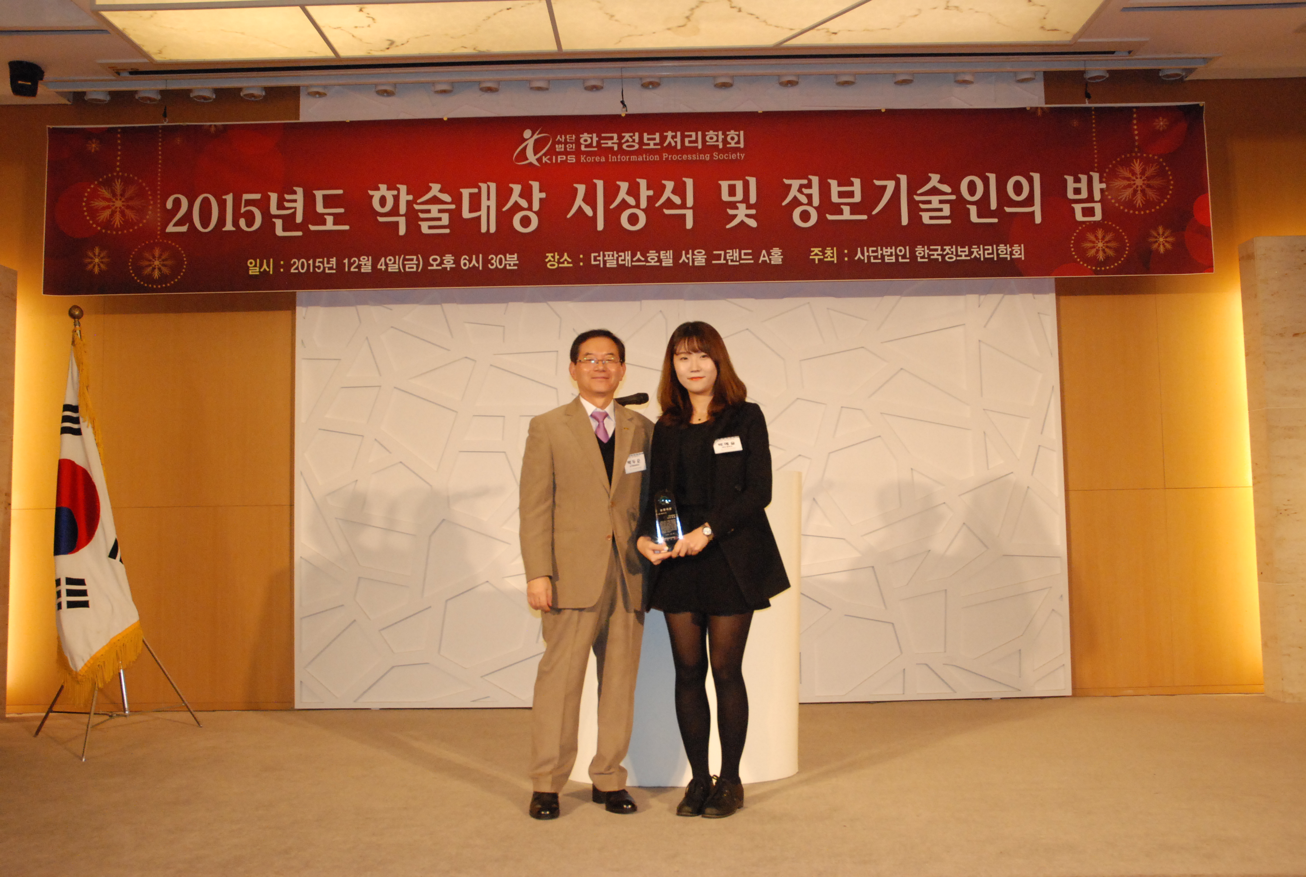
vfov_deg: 40.1
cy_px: 438
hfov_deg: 57.1
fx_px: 1200
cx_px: 653
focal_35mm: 33
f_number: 5.6
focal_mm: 22
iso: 1600
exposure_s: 1/80
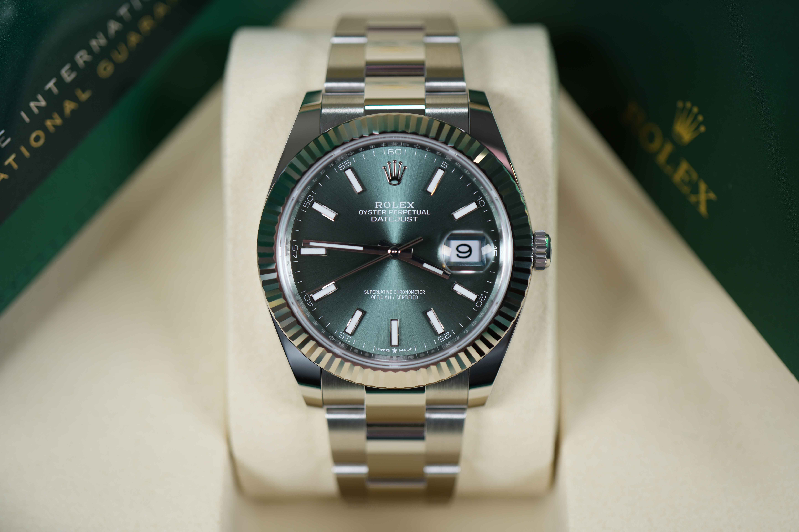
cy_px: 266
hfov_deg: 39.6
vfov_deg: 27.0
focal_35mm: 50
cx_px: 400
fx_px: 1110
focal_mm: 50
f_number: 2.8
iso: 100
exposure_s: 1/125
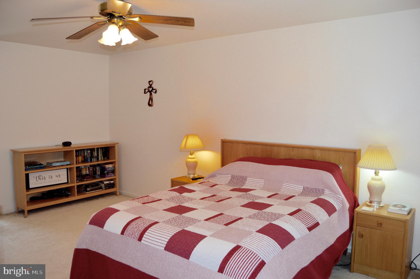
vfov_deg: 47.8
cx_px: 210
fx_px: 315
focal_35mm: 27
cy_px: 140
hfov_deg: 67.4
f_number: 4
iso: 400
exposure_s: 1/100
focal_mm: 18
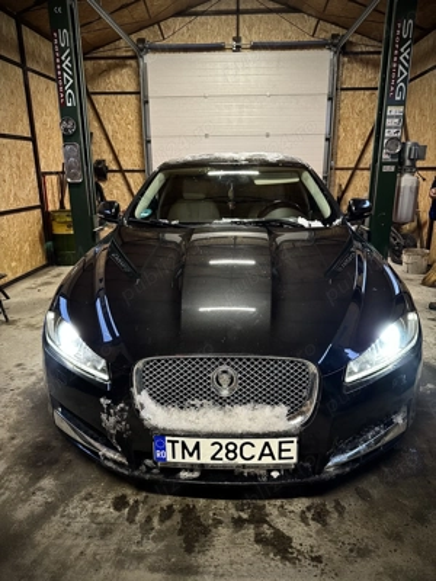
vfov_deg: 71.6
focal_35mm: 24
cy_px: 290
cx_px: 218
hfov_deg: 56.8
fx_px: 403
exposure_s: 1/53
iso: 500
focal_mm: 6.76
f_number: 1.78
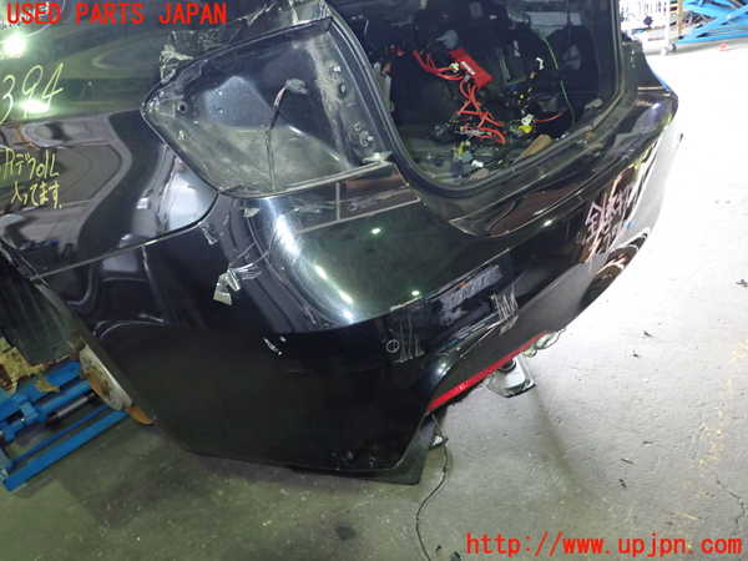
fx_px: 540
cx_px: 374
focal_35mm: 25
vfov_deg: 54.9
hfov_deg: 69.4
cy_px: 280
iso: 500
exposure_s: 1/30
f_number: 2
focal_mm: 4.5
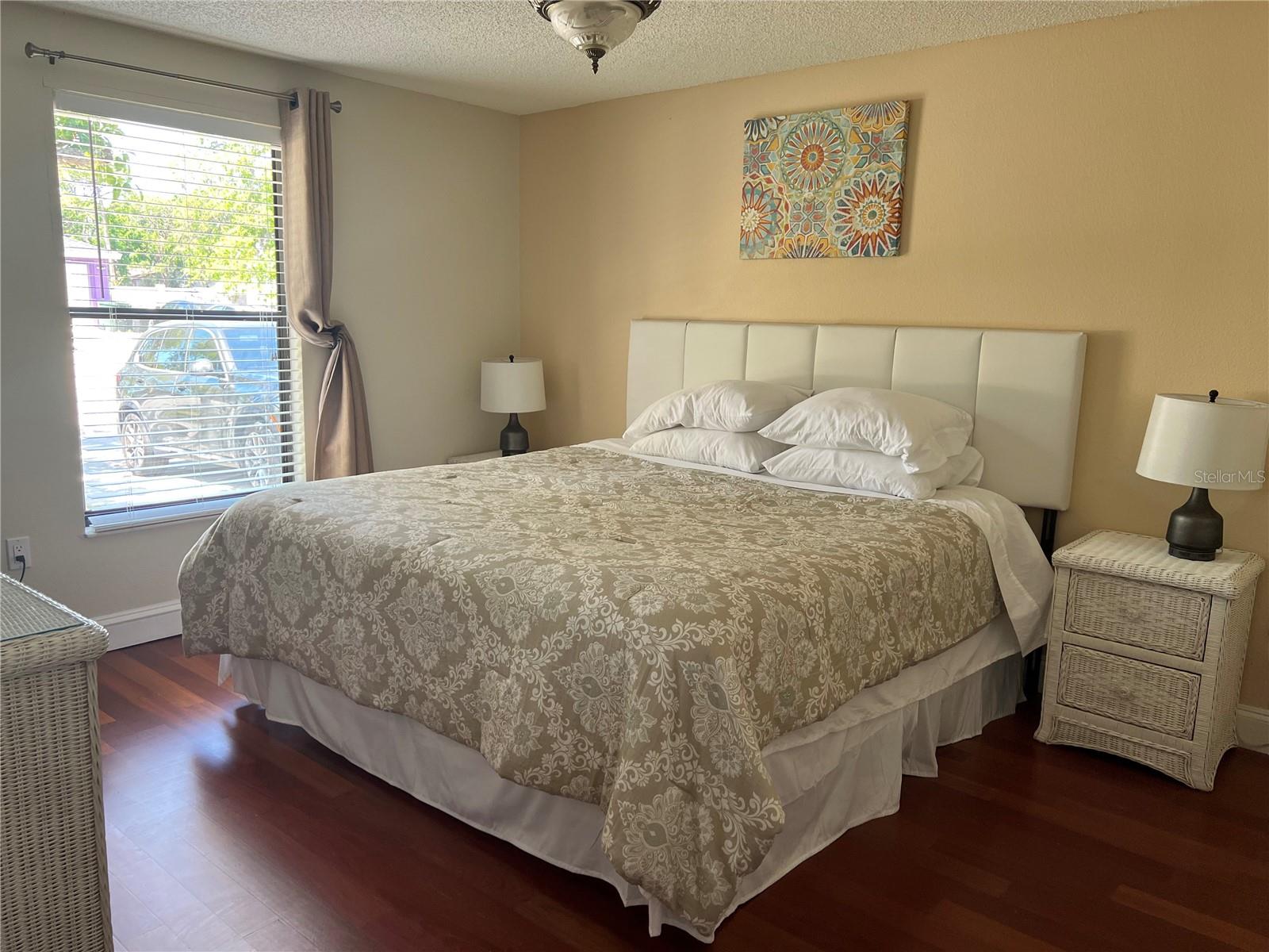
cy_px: 476
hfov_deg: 67.3
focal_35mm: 26
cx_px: 634
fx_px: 953
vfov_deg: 53.1
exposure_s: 1/121
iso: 100
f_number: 1.5
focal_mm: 5.7
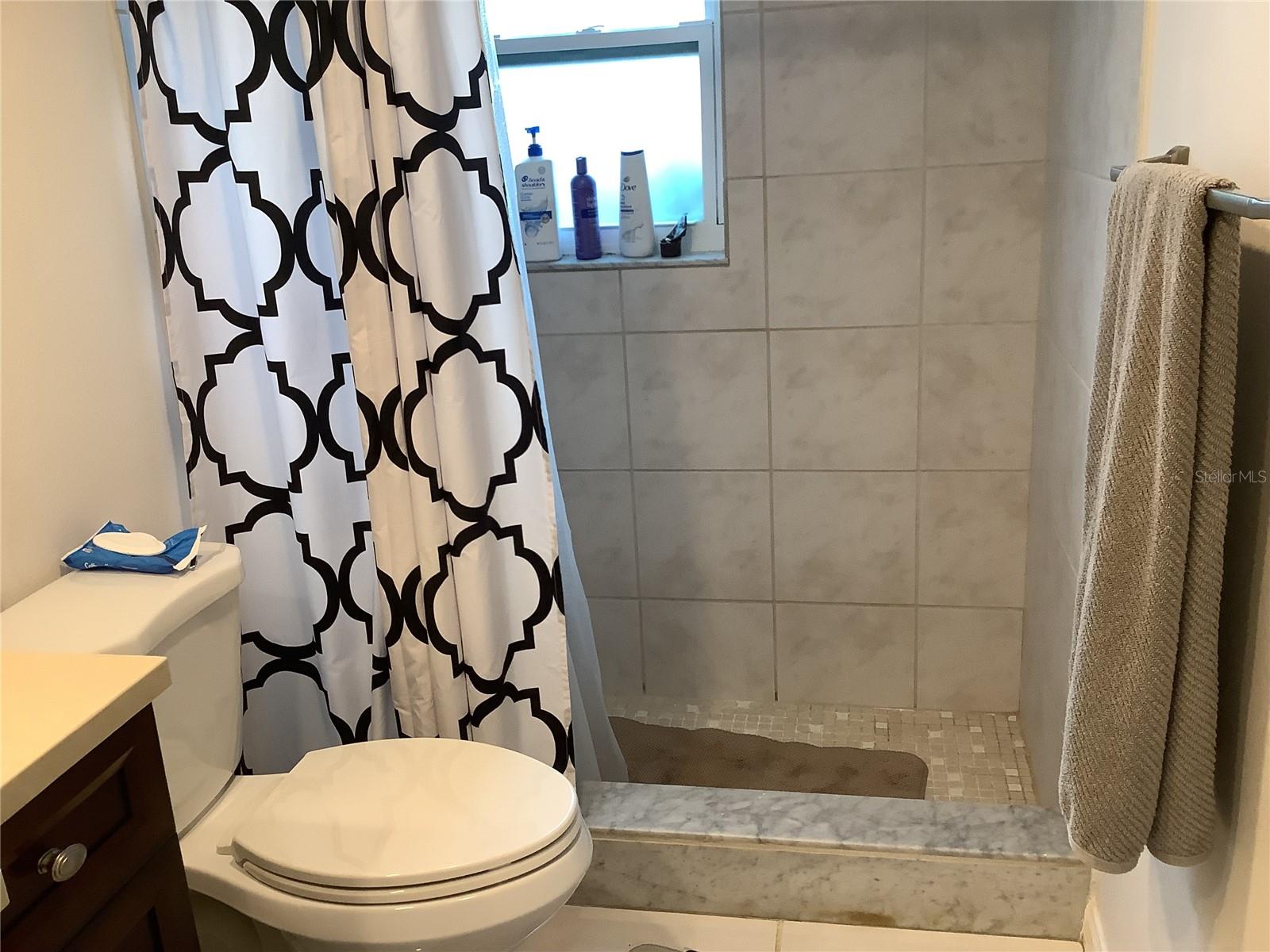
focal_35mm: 31
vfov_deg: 45.4
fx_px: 1137
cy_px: 476
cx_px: 635
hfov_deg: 58.4
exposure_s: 1/60
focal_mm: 3.3
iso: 125
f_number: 2.4
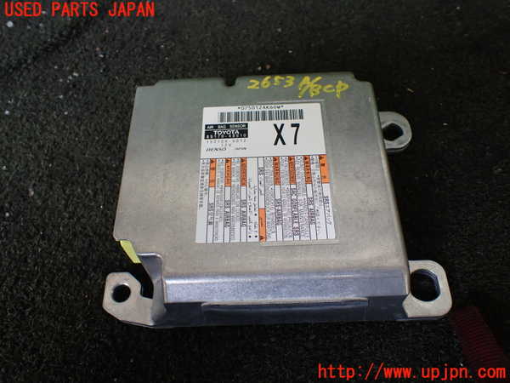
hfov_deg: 60.0
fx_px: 442
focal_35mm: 30
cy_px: 192
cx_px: 255
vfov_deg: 46.8
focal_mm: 5.4
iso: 200
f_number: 2.3
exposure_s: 1/125
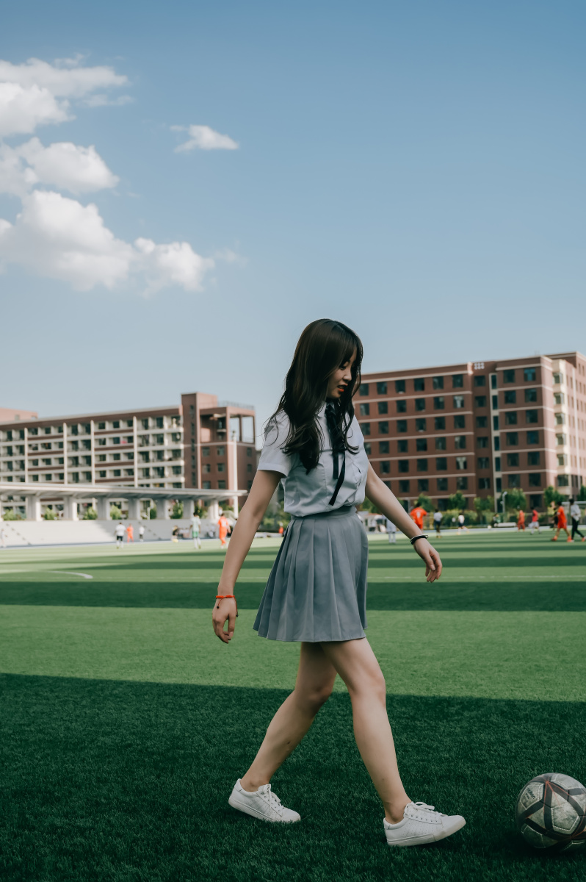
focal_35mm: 41
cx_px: 293
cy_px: 441
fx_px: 1003
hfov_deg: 32.6
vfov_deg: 47.4
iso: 100
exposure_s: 1/400
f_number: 4
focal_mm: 41
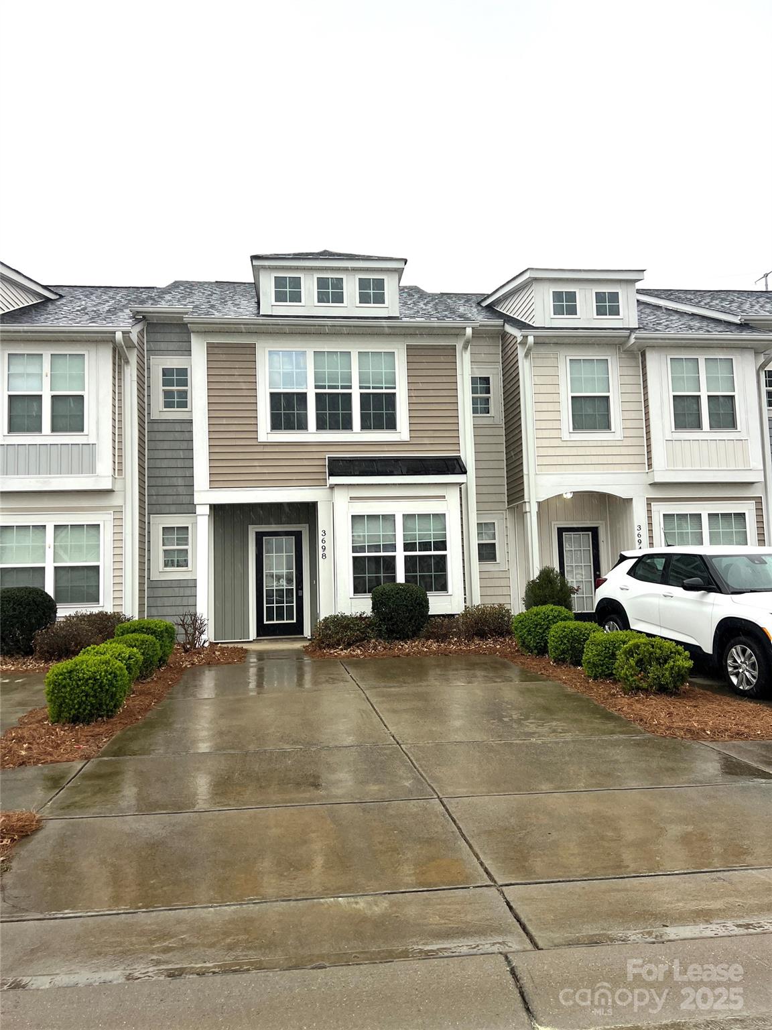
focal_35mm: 26
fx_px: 773
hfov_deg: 53.1
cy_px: 515
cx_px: 386
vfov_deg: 67.3
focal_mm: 5.7
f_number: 1.5
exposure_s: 1/399
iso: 50
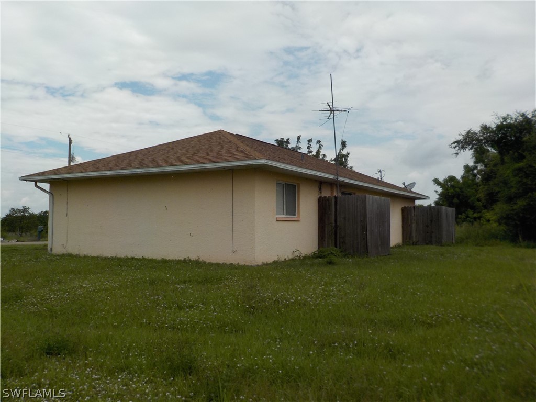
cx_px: 268
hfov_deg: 60.0
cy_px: 201
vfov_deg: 46.8
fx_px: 465
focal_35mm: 30
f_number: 3.3
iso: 125
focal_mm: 4.1
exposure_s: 1/2000
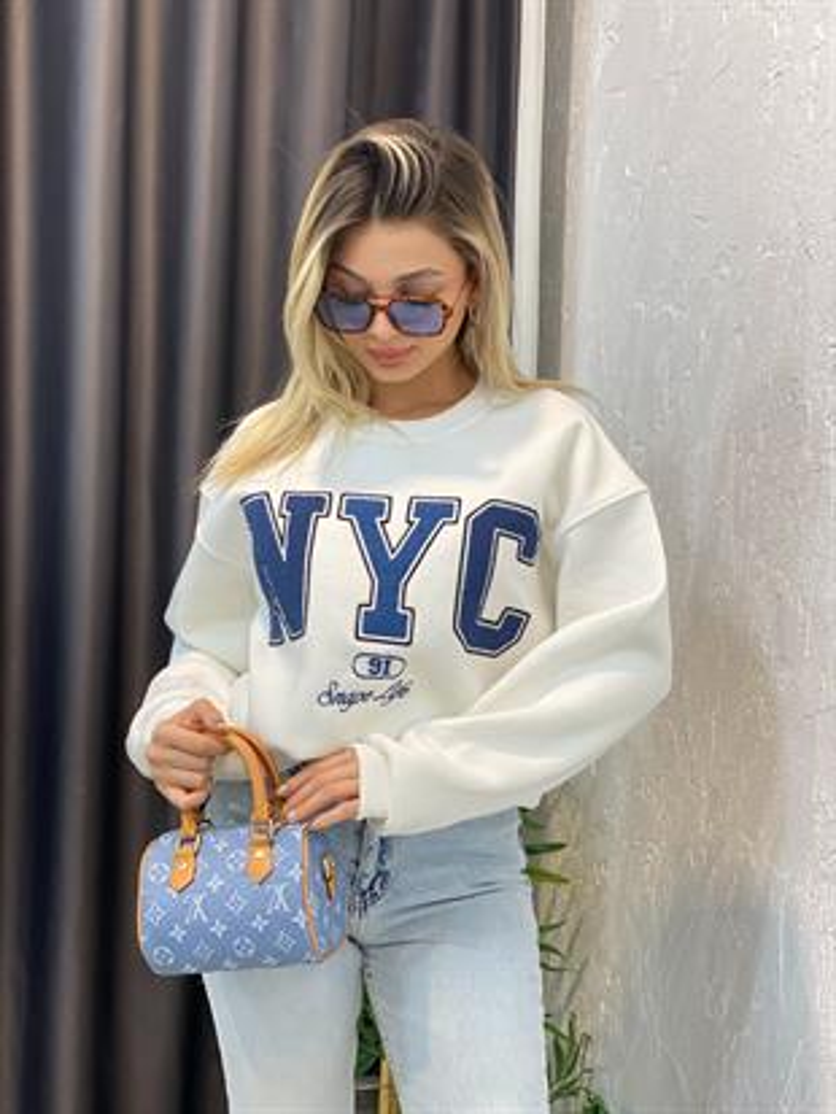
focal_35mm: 52
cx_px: 418
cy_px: 557
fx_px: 1674
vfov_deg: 36.8
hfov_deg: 28.0
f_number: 2
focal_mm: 6
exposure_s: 1/100
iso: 125
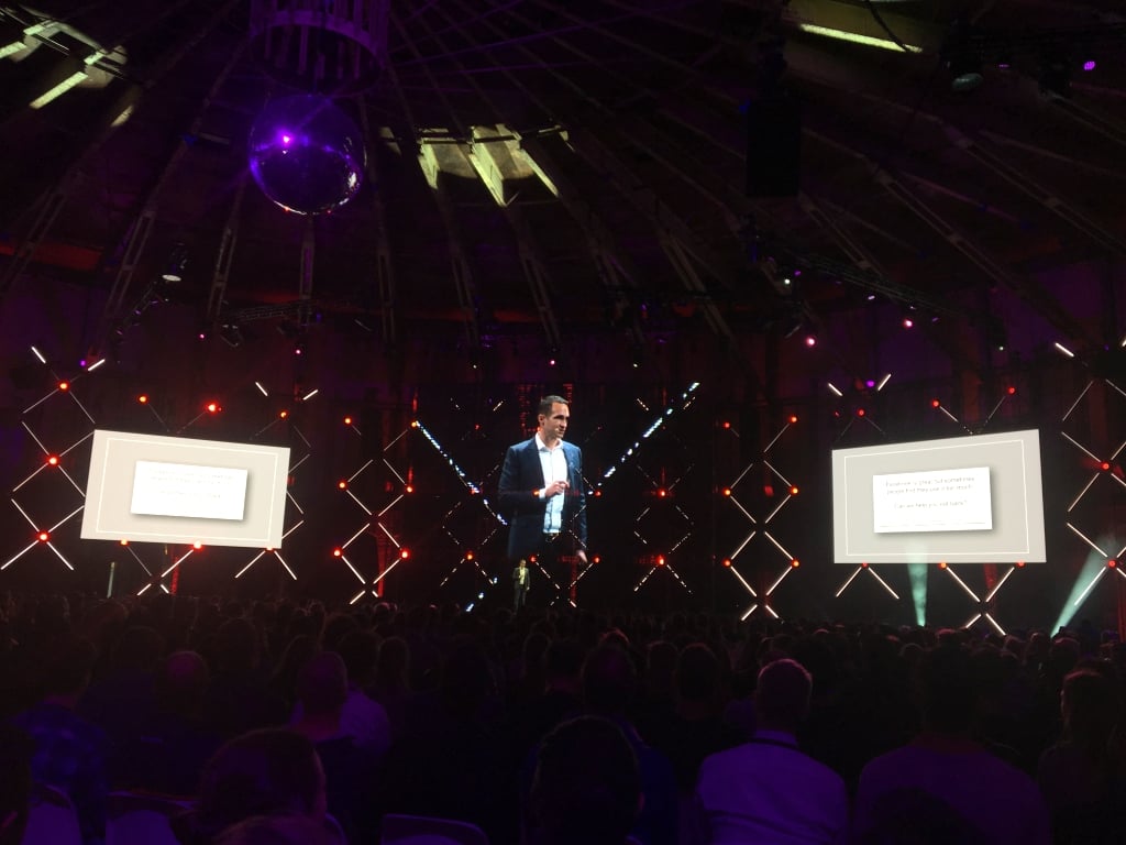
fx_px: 943
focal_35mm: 29
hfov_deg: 61.7
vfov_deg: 48.2
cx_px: 563
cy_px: 422
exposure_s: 1/50
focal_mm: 4.15
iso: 32
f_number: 2.2
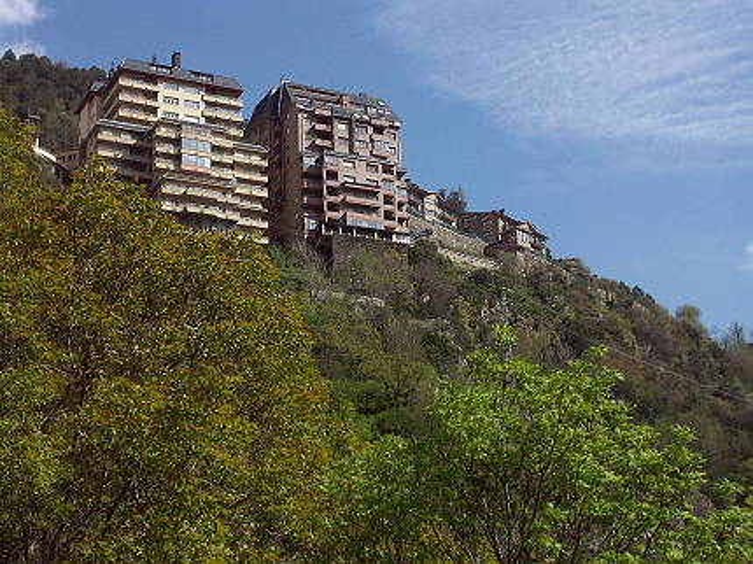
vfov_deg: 19.6
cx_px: 376
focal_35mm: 75
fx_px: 1631
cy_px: 282
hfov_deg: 26.0
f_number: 5.6
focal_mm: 18.72
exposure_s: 1/1600
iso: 200
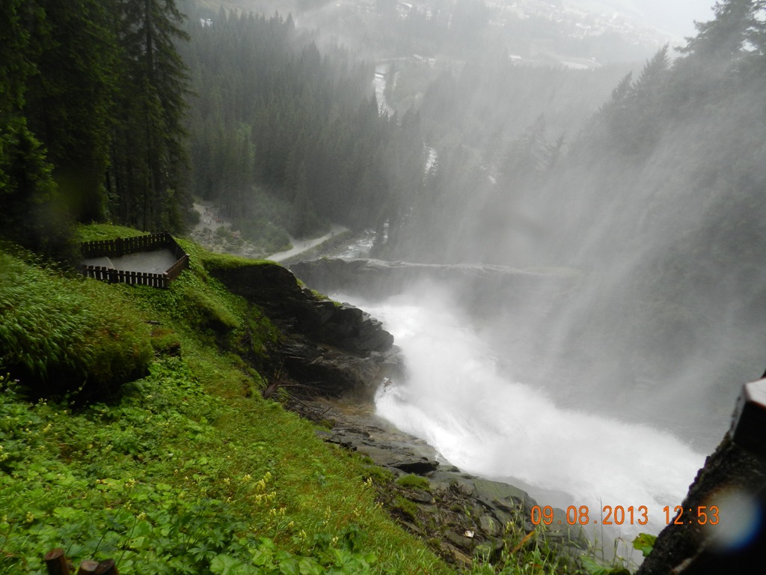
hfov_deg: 73.9
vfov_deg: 58.9
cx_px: 383
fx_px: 509
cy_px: 288
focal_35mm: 23
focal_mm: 4
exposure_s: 1/160
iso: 160
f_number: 3.4
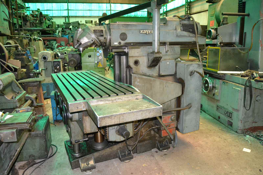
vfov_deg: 47.9
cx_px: 132
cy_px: 88
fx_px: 197
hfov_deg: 67.4
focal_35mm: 27
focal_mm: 18
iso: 2800
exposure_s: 1/60
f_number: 3.5
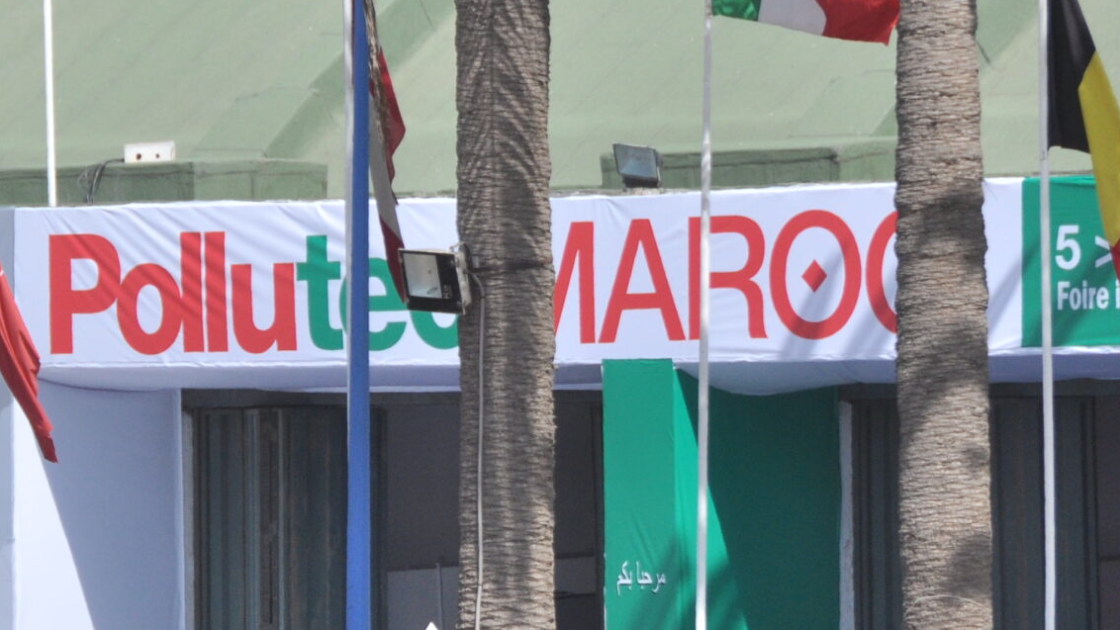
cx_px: 347
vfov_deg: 2.5
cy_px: 474
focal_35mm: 479
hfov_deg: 4.5
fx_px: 14232
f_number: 6.3
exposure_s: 1/2500
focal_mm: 135
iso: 400
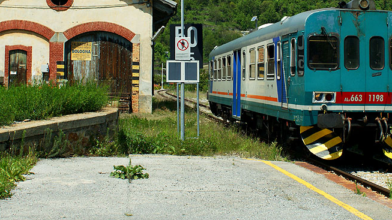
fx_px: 717
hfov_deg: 30.6
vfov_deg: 17.3
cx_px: 210
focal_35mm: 69
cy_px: 48
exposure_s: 1/640
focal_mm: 28
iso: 200
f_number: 7.1
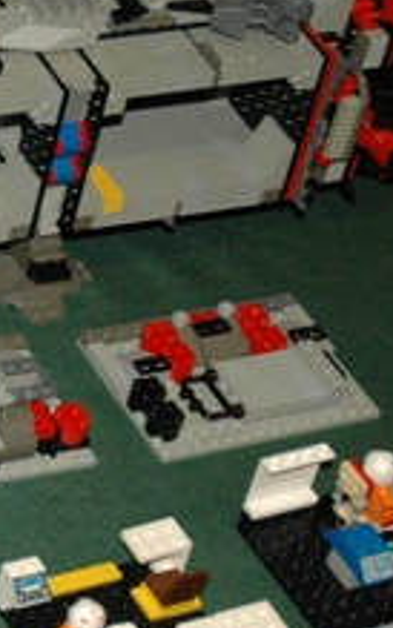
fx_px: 2772
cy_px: 424
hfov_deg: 7.7
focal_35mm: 162
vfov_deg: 12.9
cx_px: -448
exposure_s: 1/60
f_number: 4
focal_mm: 29
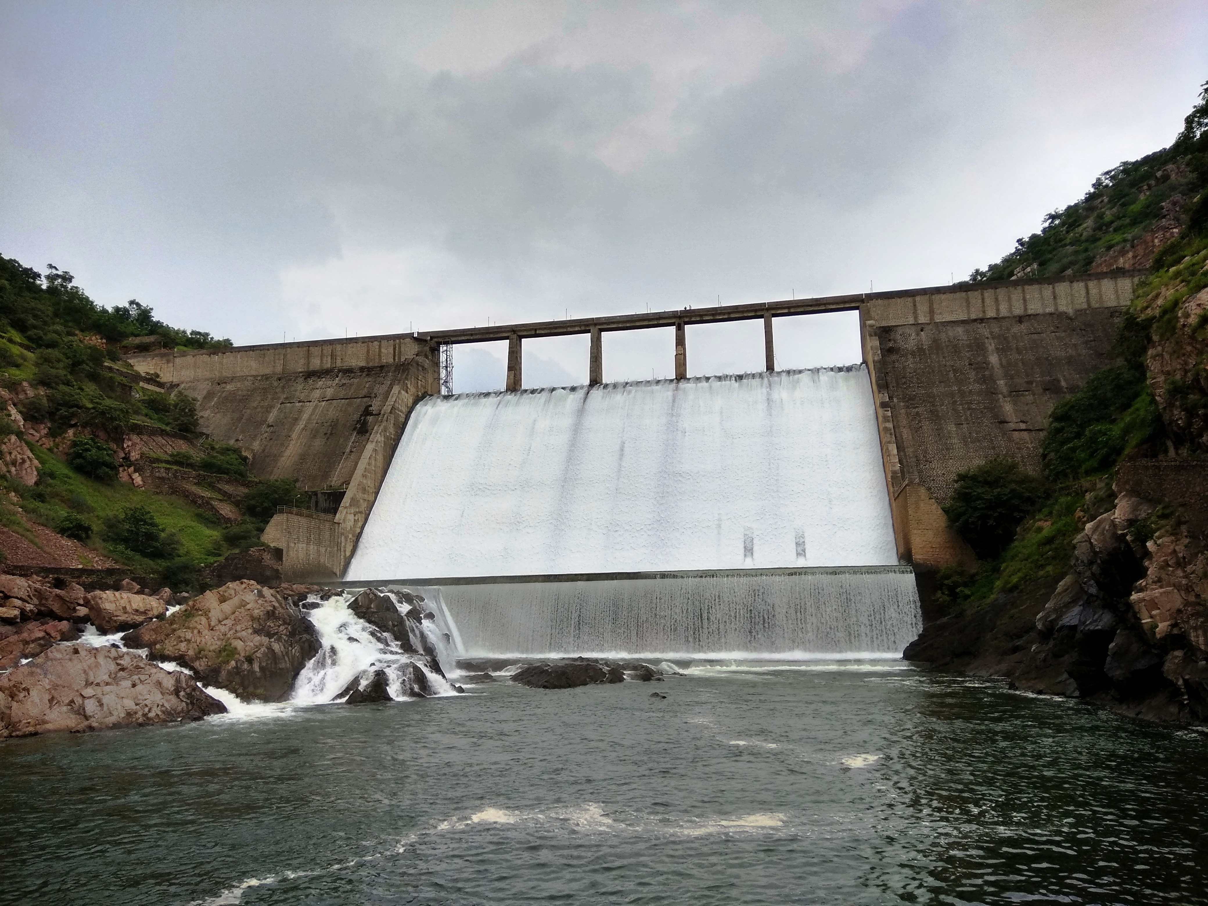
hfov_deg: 79.0
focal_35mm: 21
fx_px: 733
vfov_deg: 63.4
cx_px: 604
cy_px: 453
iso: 100
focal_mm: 3.57
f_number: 2
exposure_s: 1/922
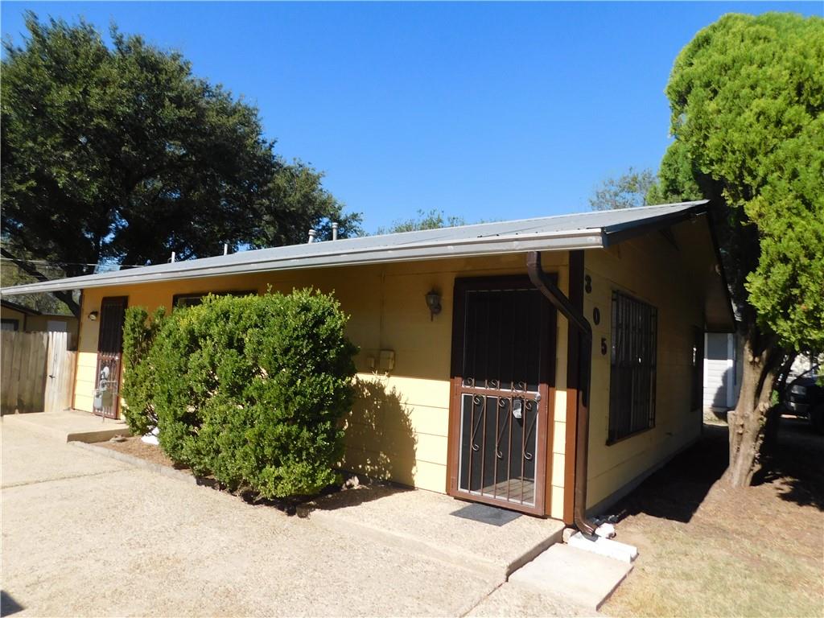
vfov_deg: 58.9
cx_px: 412
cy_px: 309
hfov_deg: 73.9
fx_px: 547
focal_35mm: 23
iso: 125
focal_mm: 4
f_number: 6
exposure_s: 1/400
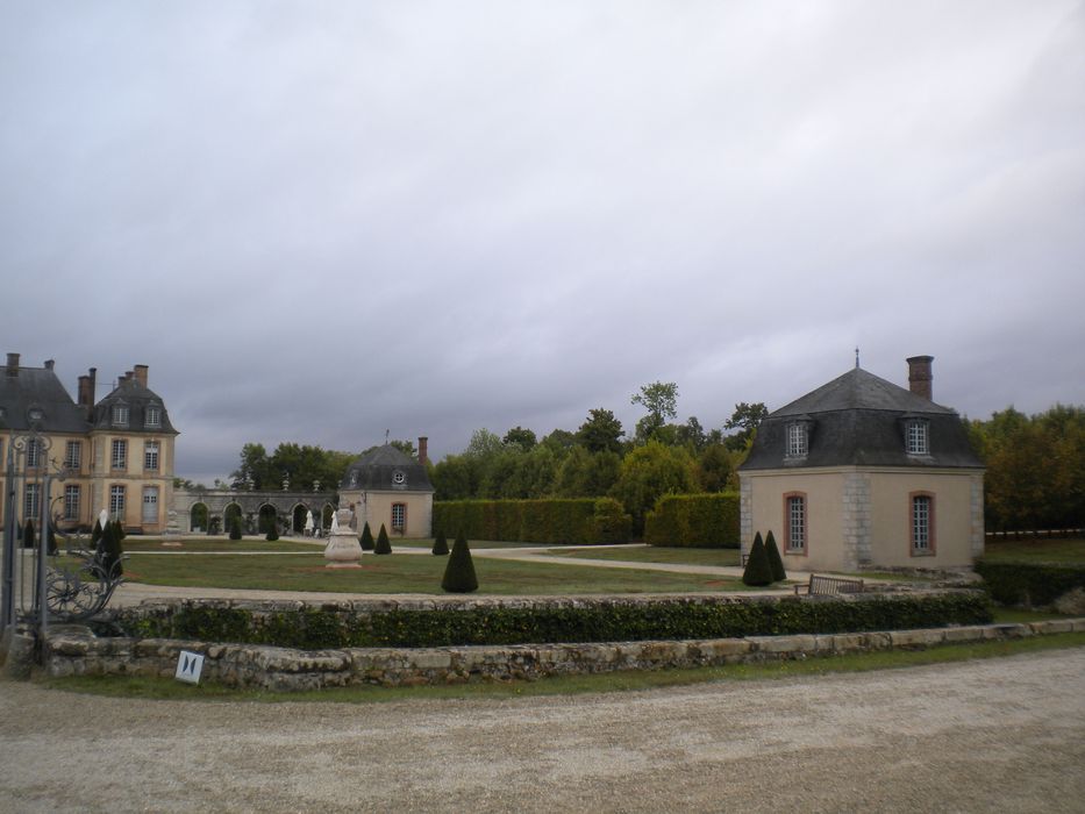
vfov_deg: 40.7
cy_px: 407
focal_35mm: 35
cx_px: 542
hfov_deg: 52.6
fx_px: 1097
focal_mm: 6.3
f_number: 4.6
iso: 80
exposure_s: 1/344
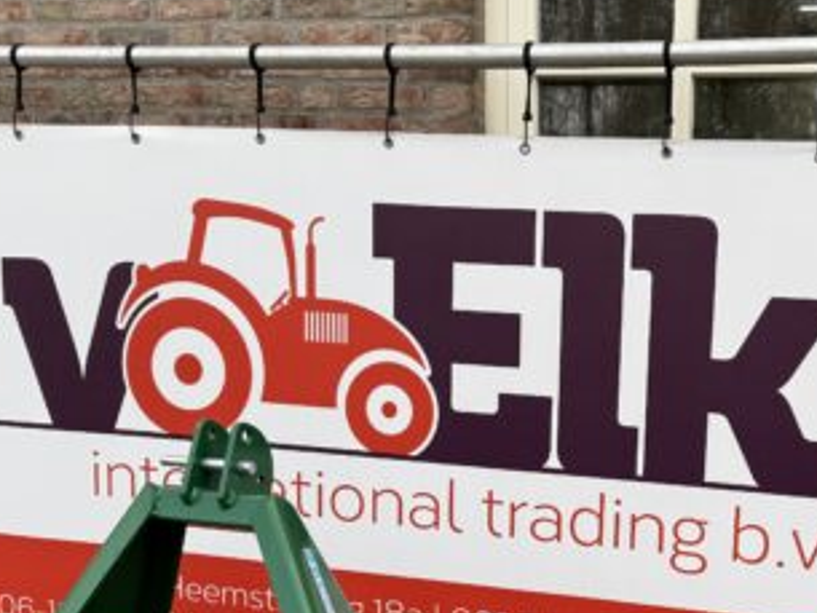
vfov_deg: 26.1
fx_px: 1299
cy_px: 489
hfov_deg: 34.0
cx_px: 638
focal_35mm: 55
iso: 80
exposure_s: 1/598
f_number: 1.78
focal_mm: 6.76
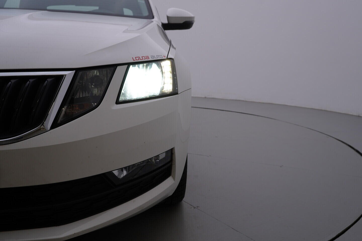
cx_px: 181
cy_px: 120
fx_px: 362
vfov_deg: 36.9
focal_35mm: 36
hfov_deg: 53.1
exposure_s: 1/160
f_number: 5.6
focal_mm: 24
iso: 125
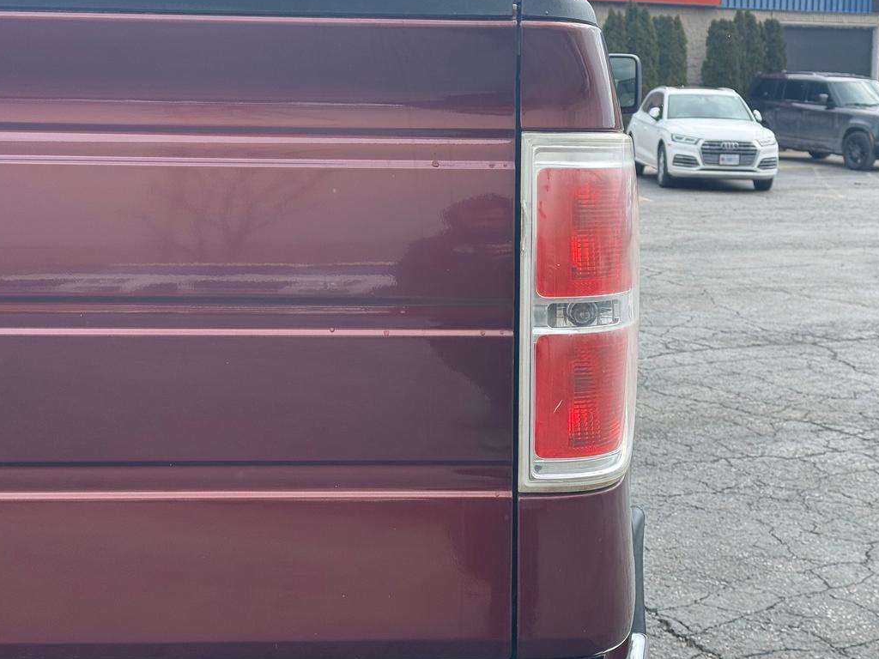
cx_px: 526
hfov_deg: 32.1
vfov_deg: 24.4
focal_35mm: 60
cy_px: 276
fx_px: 1524
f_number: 1.78
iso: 64
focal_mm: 6.76
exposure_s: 1/1597
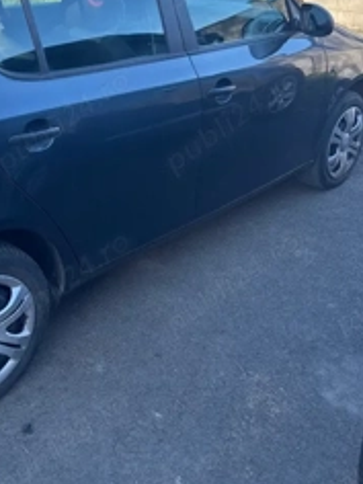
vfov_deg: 42.1
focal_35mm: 44
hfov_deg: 32.2
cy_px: 142
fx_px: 615
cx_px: 84
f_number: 1.6
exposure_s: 1/493
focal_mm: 5.96
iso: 50
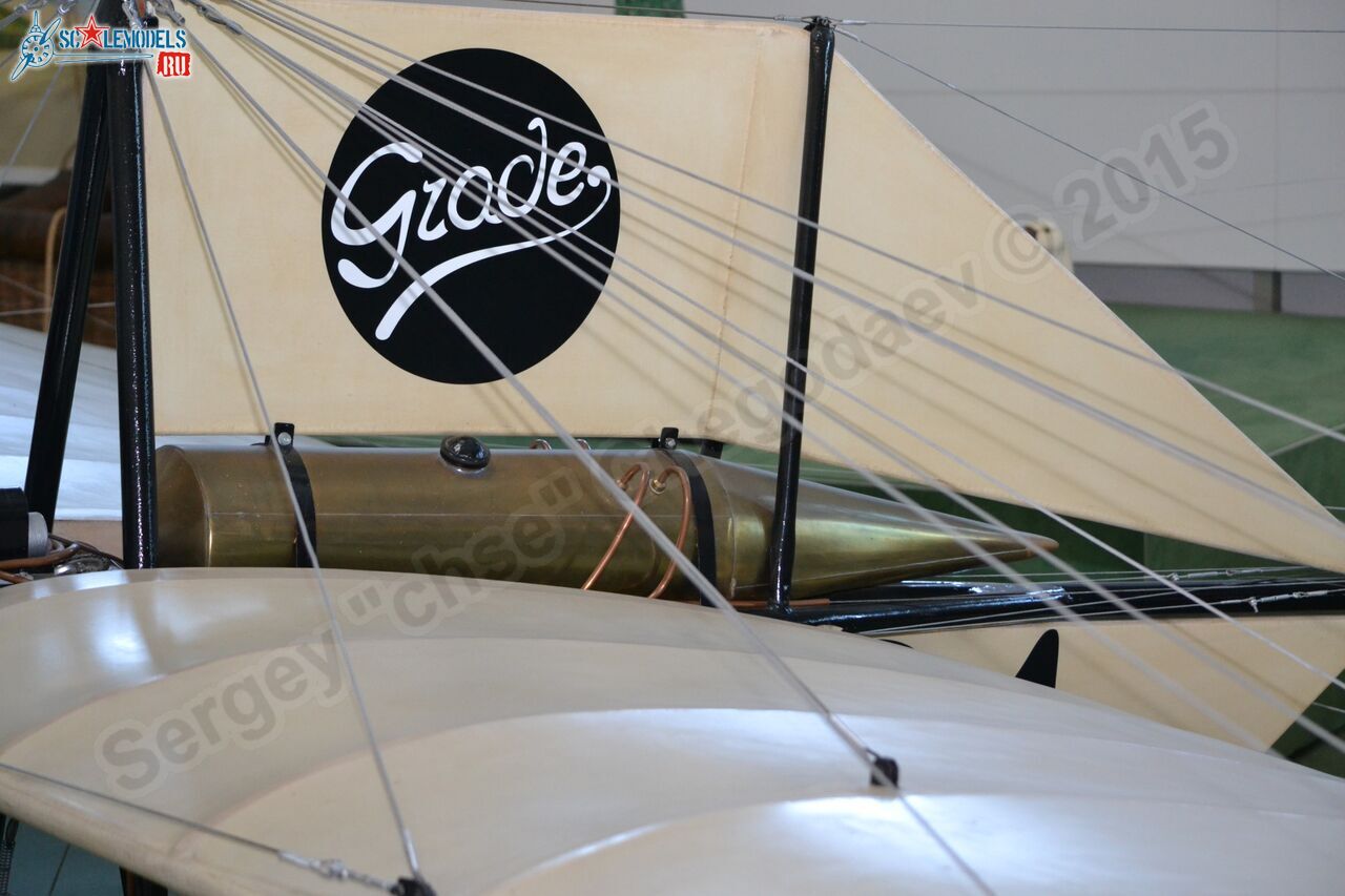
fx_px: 4482
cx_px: 672
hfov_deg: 17.1
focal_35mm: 120
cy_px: 448
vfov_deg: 11.4
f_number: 4.5
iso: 1600
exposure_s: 1/60
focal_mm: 80
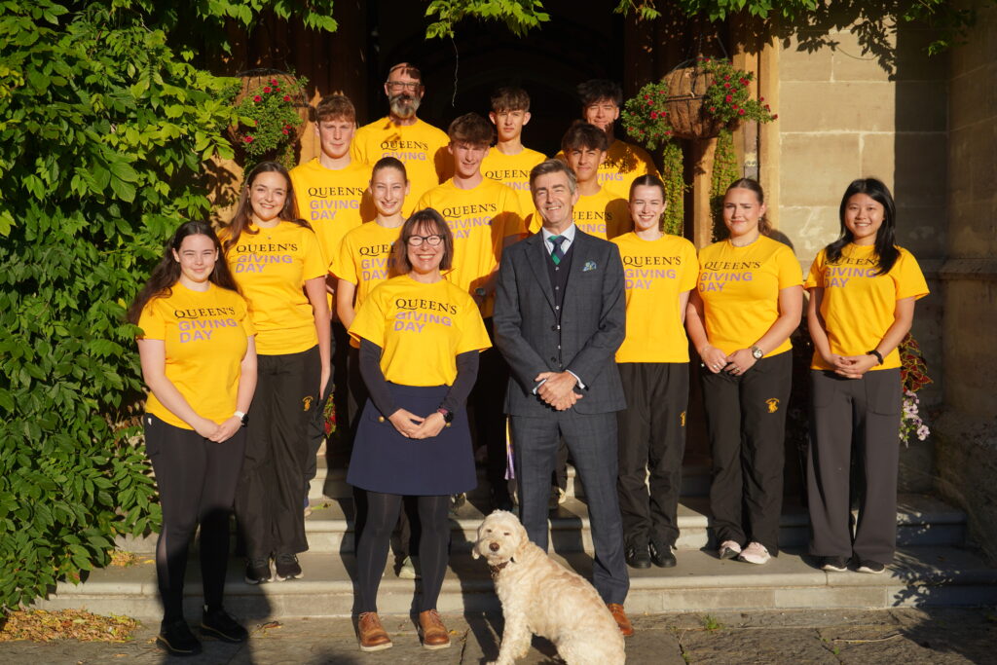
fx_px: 1136
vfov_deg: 32.6
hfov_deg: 47.4
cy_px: 332
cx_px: 498
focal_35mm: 41
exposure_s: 1/1000
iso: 100
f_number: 4.5
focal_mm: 41
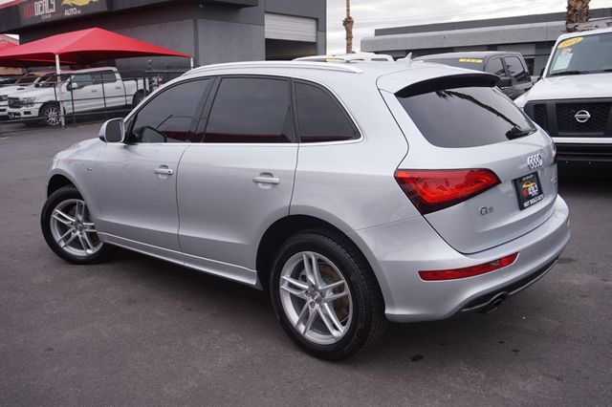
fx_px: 535
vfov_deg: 41.7
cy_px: 204
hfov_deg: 59.5
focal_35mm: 32
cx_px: 306
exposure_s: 1/200
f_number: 5.6
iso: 100
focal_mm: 21
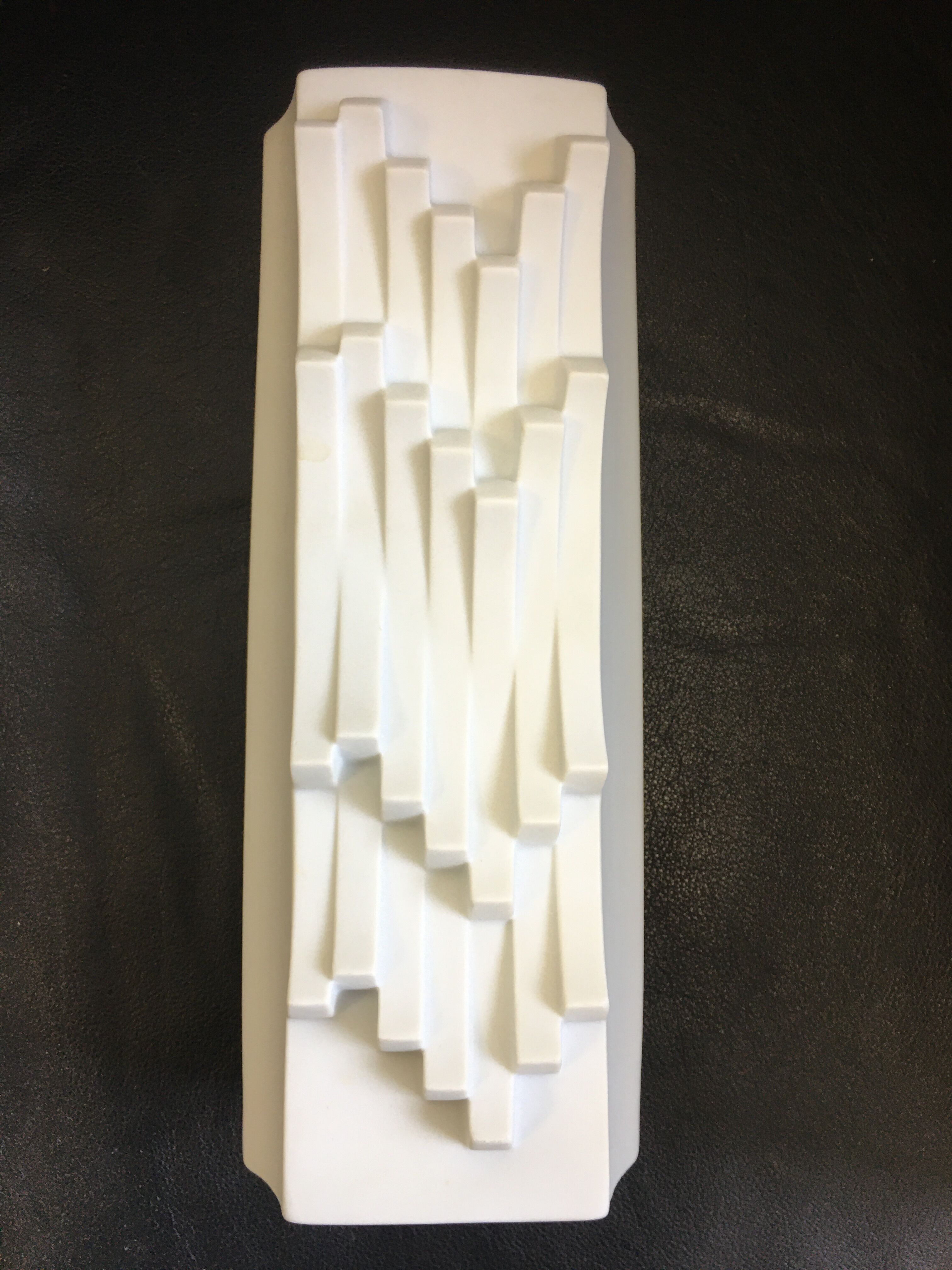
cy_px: 635
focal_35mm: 29
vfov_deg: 61.7
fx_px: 1063
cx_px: 476
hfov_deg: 48.2
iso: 32
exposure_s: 1/30
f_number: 2.2
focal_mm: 4.15
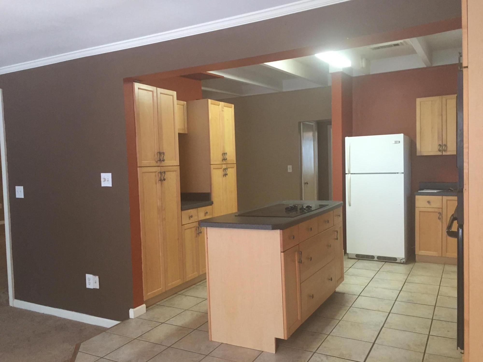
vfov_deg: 48.2
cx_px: 242
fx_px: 405
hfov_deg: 61.7
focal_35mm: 29
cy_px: 181
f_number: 2.2
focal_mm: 4.15
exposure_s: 1/30
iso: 125
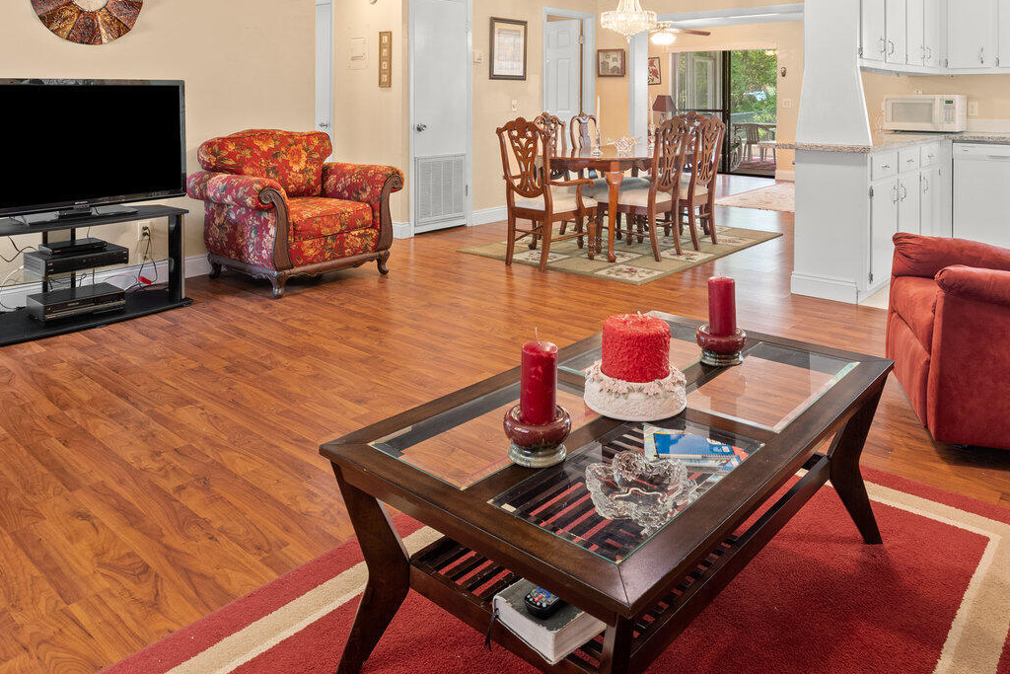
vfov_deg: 46.0
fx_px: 729
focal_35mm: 26
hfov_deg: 69.3
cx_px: 543
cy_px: 102
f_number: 7.1
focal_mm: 13
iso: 500
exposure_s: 2
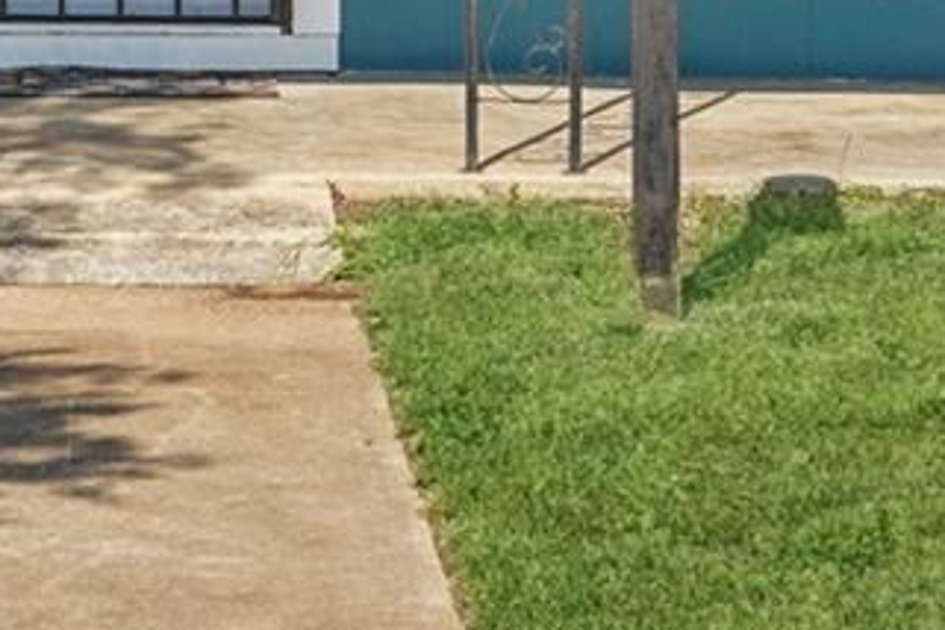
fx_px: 5197
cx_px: 159
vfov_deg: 6.7
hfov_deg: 10.4
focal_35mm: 198
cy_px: -708
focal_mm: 31
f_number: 8
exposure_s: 1/160
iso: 100
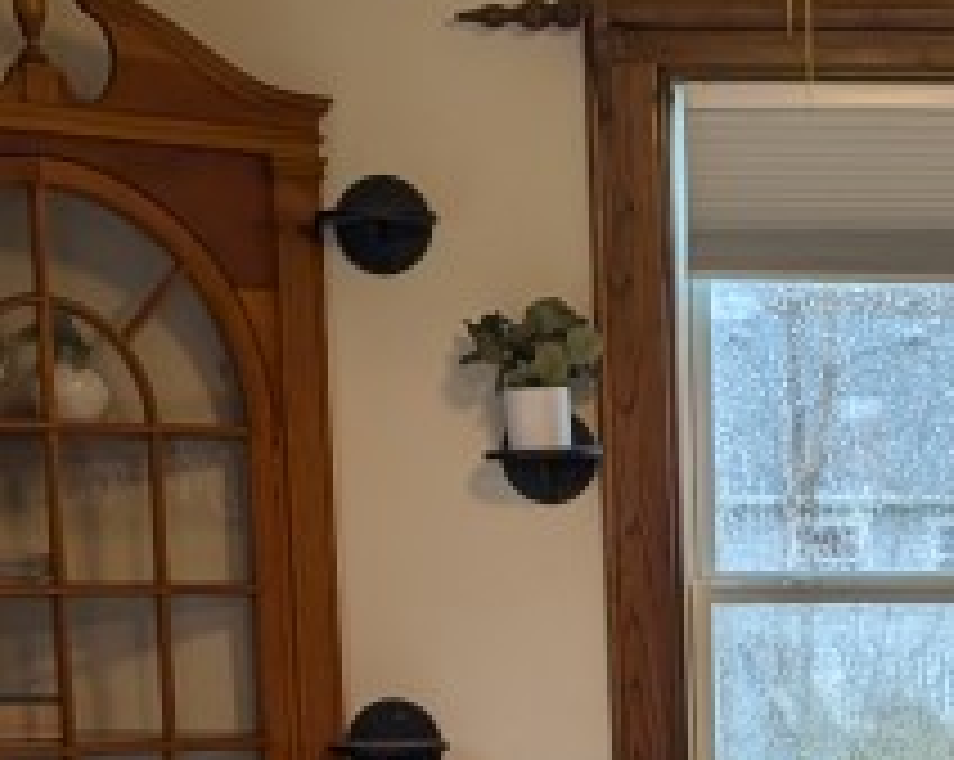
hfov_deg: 16.6
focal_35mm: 113
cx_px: 1026
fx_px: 3186
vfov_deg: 12.8
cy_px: 1183
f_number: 1.68
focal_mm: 6.9
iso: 21
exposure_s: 1/140
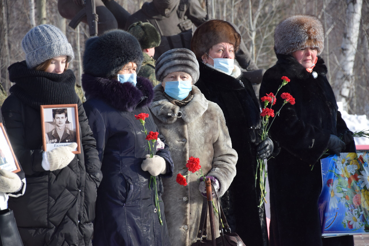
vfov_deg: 8.7
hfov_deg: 13.0
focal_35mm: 158
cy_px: 123
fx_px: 1615
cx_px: 184
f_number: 5.6
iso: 400
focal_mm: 105
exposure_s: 1/1250
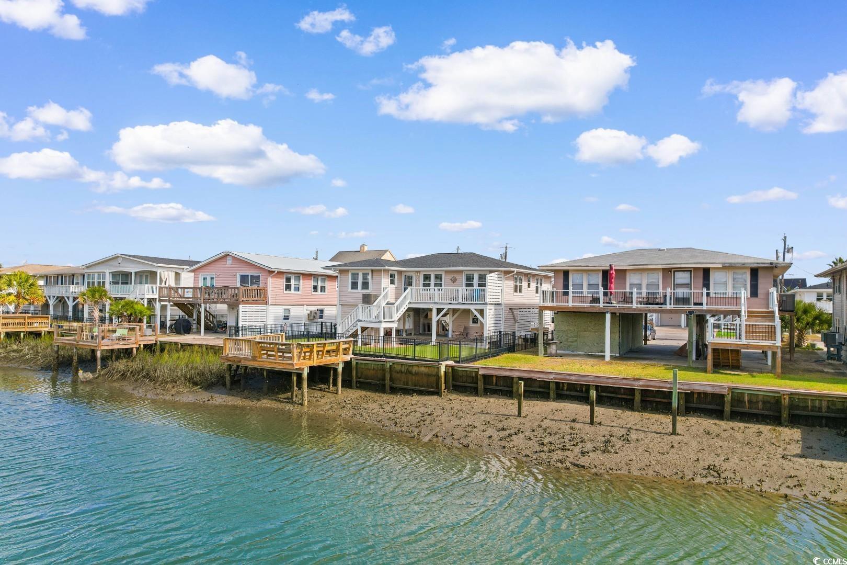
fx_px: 518
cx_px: 424
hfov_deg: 78.6
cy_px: 282
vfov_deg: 57.2
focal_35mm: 22
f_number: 2.8
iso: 130
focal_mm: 8.38
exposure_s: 1/350
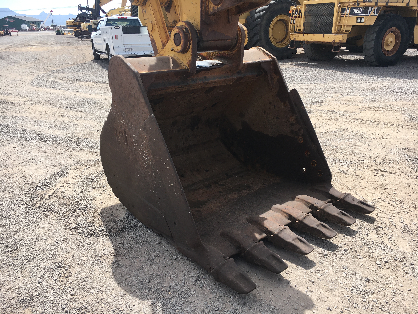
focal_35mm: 29
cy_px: 157
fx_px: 350
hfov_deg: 61.7
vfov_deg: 48.2
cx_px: 209
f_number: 2.2
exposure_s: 1/712
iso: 25
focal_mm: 4.15
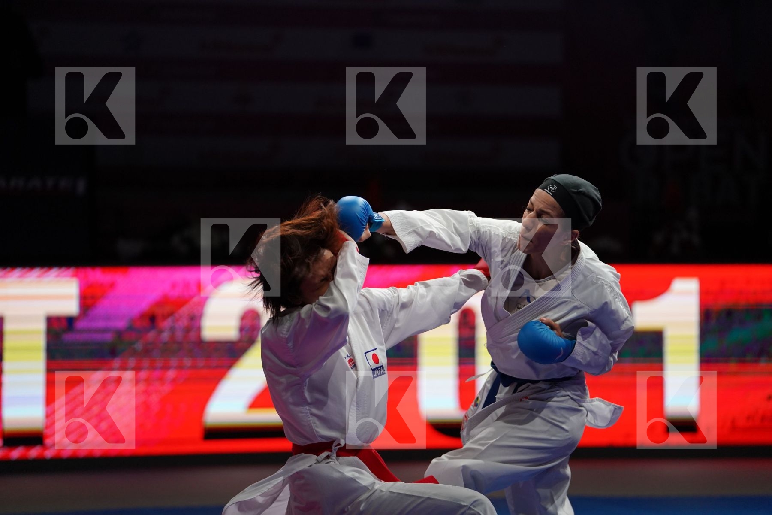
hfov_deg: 12.7
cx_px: 386
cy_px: 258
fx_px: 3474
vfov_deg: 8.5
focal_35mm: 162
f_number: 2.8
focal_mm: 162
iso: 2000
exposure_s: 1/1000
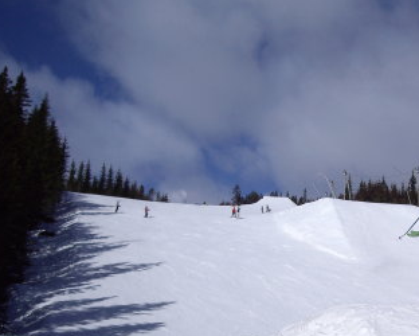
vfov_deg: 23.3
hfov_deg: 28.3
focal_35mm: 65
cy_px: 241
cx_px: 350
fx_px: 807
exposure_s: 1/2000
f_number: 4.3
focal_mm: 6.2
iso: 64
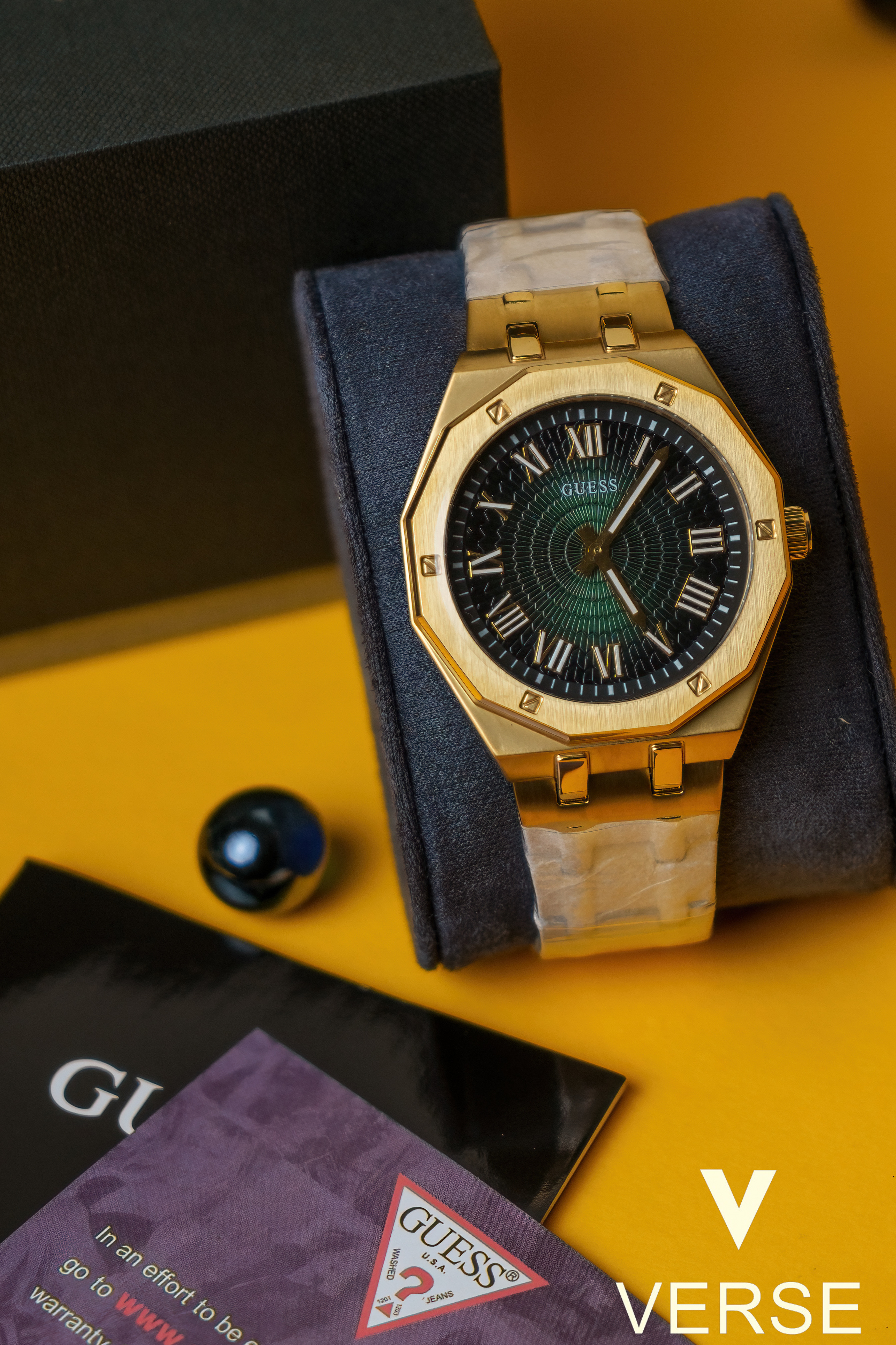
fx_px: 4480
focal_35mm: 120
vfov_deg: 17.1
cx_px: 496
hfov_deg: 11.4
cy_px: 628
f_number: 4
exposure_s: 1/60
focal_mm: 70
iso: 160
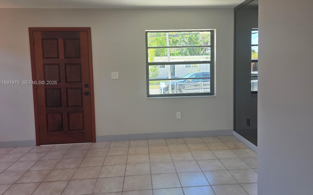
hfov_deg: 72.5
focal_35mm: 25
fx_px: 213
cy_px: 83
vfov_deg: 49.1
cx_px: 155
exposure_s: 1/180
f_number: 1.7
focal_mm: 6.3
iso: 50
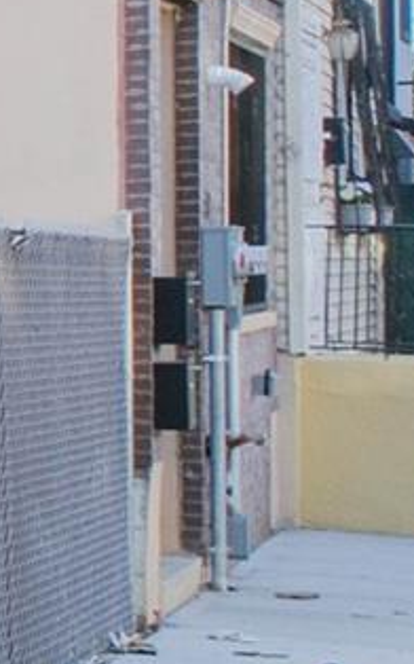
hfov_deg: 6.3
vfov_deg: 17.7
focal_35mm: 113
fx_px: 2042
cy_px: -107
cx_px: -1683
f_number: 10
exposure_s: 1/60
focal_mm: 11.1
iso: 250
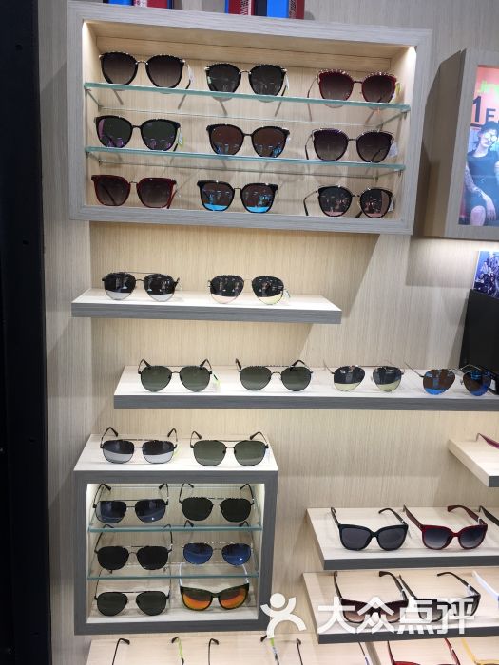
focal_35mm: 29
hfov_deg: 48.2
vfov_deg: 61.7
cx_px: 250
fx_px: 557
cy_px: 332
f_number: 2.2
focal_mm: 4.15
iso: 40
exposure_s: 1/100
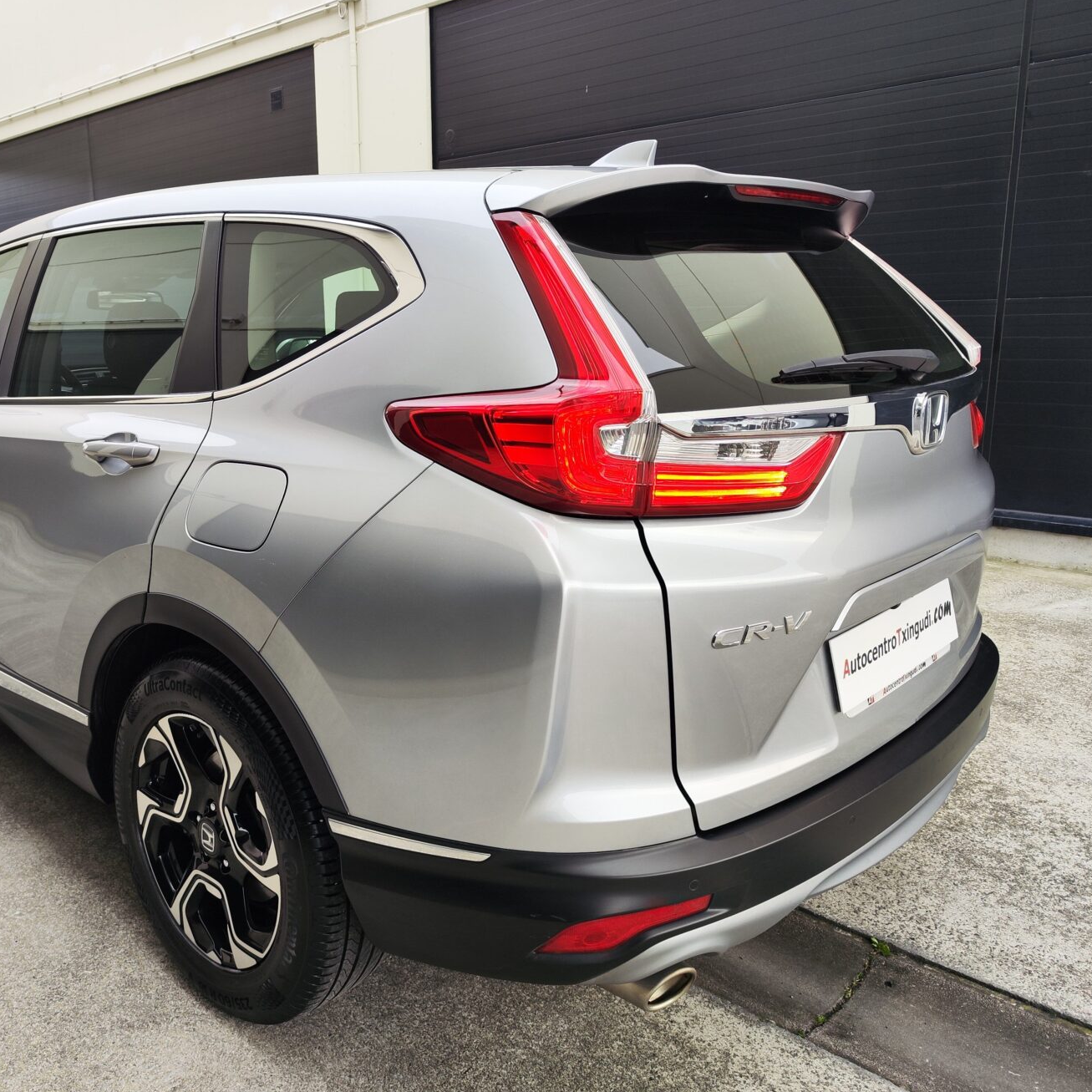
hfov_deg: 56.5
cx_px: 399
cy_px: 547
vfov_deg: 57.3
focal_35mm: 28
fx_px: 999
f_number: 1.69
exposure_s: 1/100
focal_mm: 7.01
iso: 113
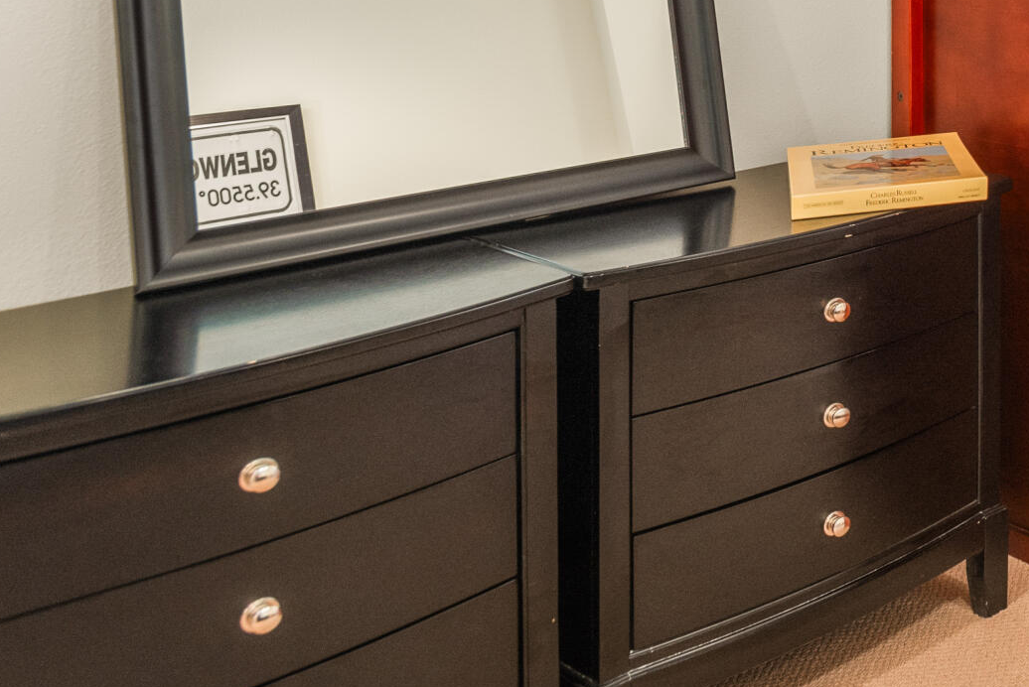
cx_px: 1459
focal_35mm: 55
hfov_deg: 27.6
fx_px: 1573
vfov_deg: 22.3
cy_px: -189
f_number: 7.1
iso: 400
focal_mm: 19
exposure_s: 1/10
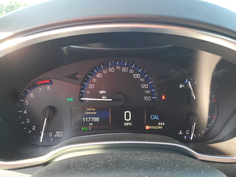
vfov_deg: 53.1
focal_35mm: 26
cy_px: 88
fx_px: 177
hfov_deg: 67.3
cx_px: 118
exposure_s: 1/60.2
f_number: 1.5
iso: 51
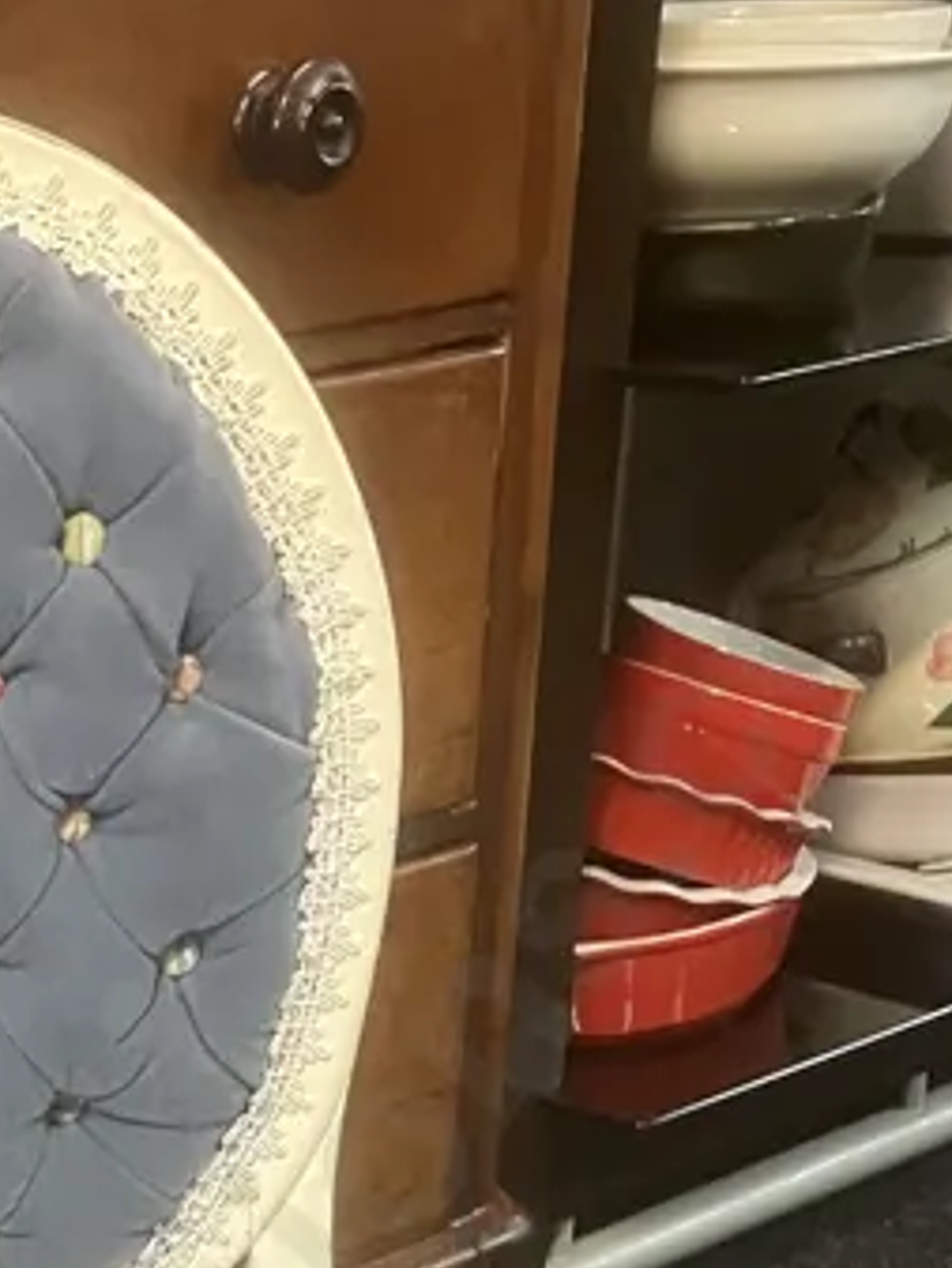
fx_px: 3115
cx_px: -102
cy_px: 1817
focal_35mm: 85
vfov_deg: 20.3
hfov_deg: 16.8
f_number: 1.8
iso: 320
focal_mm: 3.99
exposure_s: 1/50
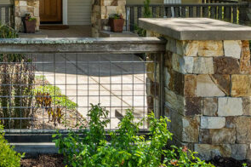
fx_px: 397
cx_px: -74
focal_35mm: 57
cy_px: -42
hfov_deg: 28.7
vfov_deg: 21.7
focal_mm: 14
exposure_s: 1/320
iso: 250
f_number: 9
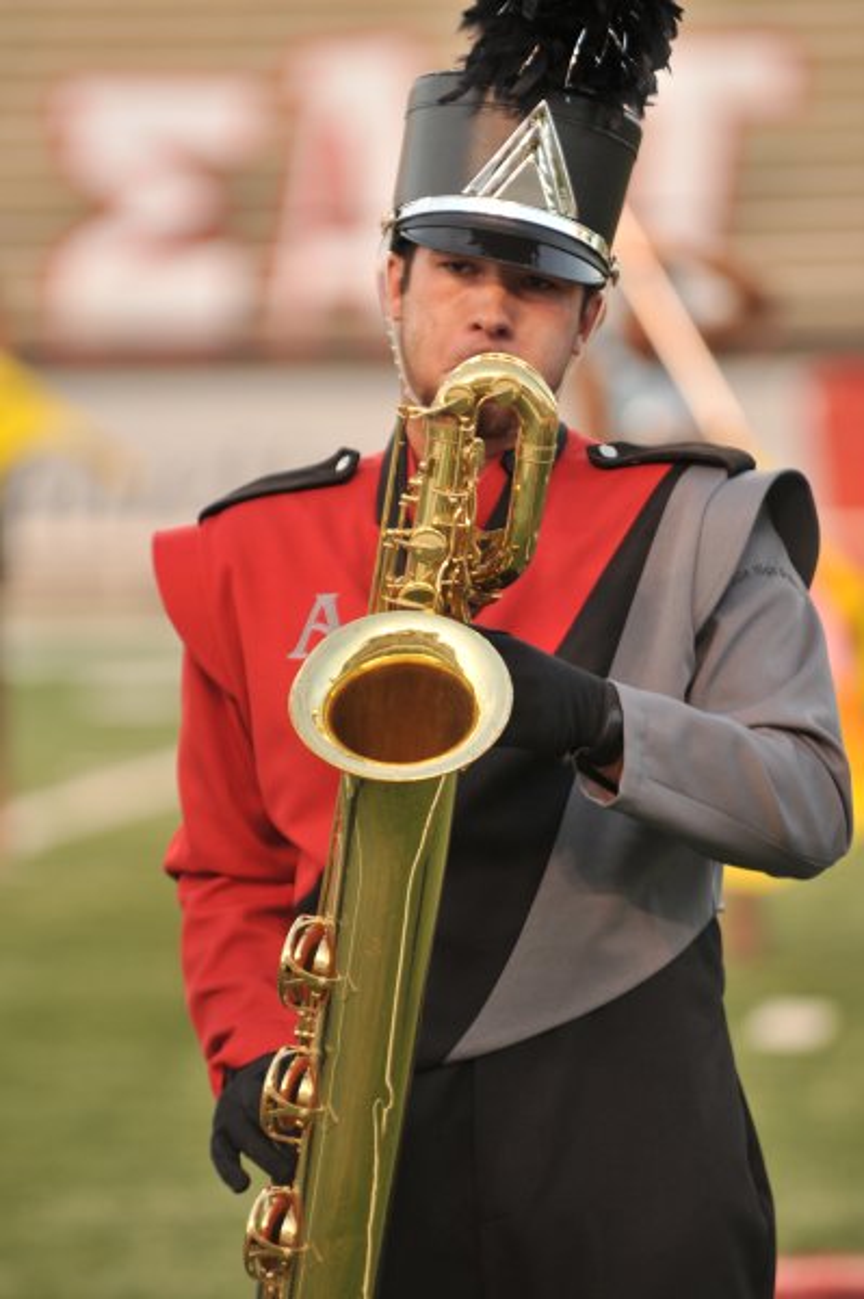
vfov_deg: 6.9
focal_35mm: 300
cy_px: 650
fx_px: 10818
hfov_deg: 4.6
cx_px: 432
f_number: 2.8
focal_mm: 200
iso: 200
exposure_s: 1/125
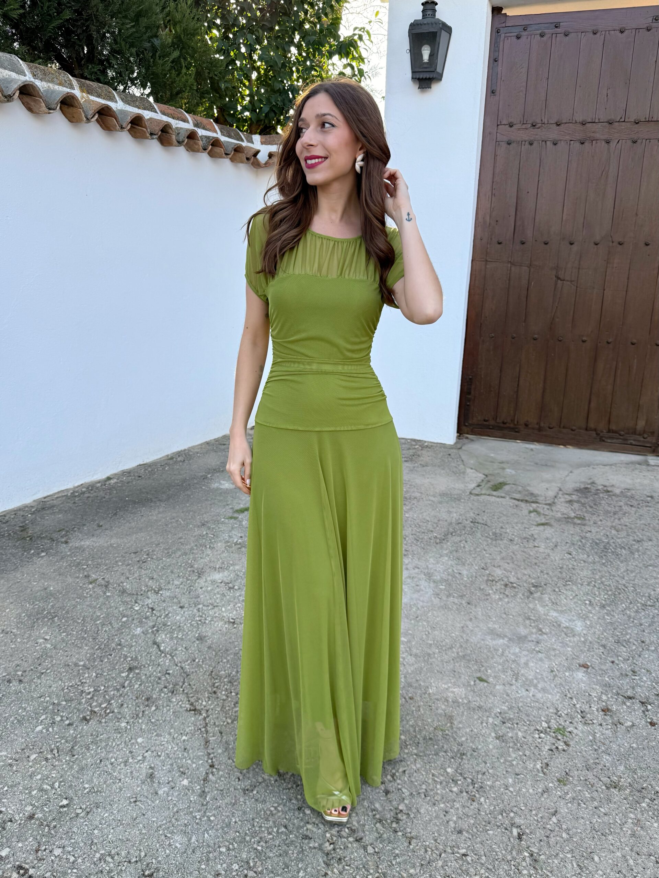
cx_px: 330
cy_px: 439
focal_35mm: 24
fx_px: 609
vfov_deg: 71.6
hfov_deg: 56.8
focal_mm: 6.76
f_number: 1.78
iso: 80
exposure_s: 1/567
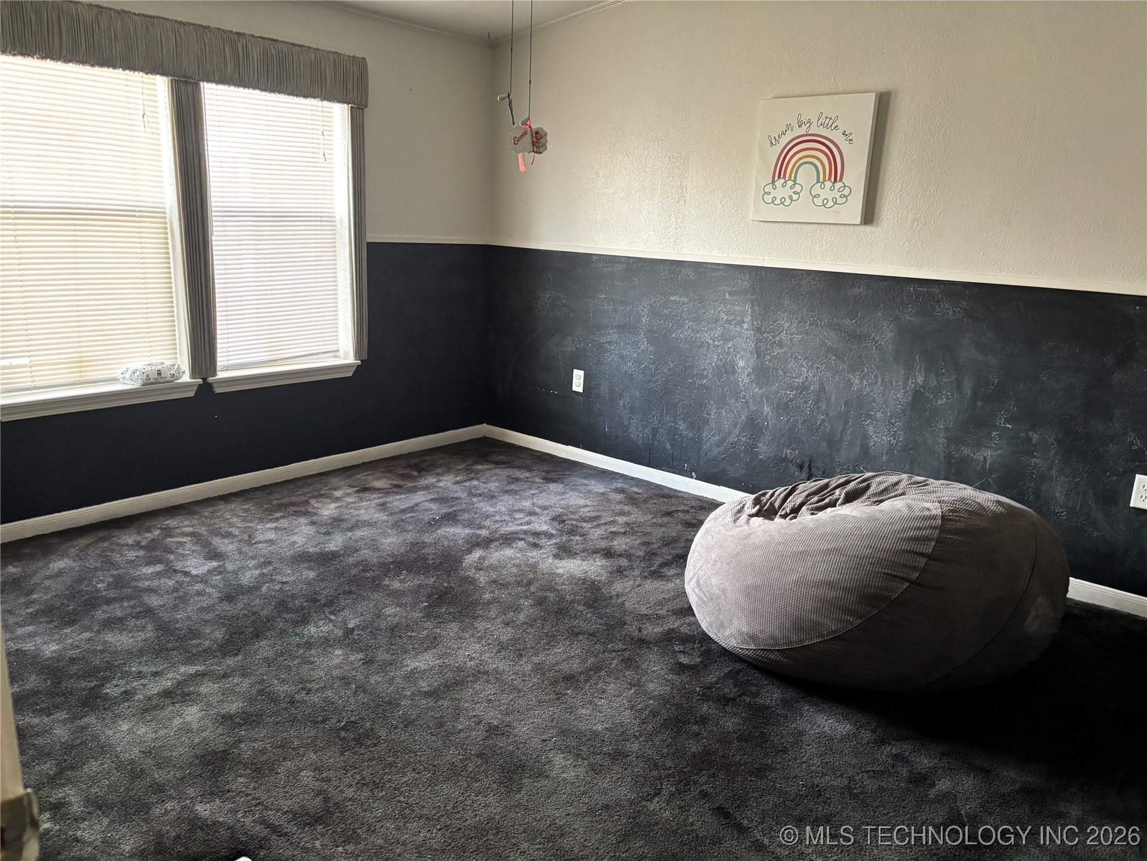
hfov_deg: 67.3
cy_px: 430
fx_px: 862
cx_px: 574
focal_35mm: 26
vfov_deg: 53.1
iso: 500
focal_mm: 5.96
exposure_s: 1/50
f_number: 1.6
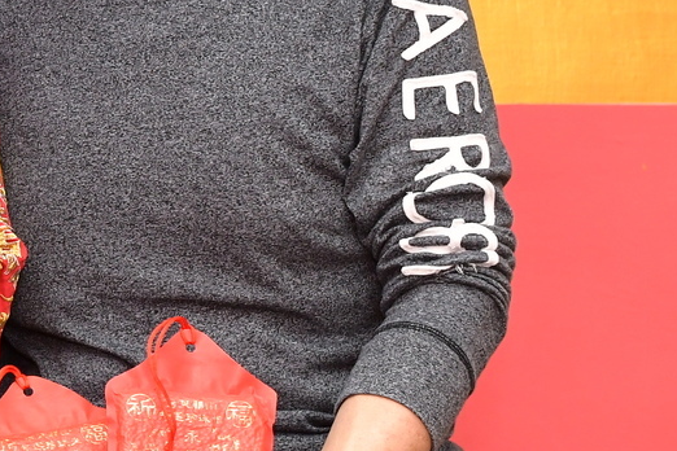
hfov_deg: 11.7
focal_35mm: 161
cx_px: -602
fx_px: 3027
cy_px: -96
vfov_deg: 8.4
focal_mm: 35
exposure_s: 1/200
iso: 800
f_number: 4.5
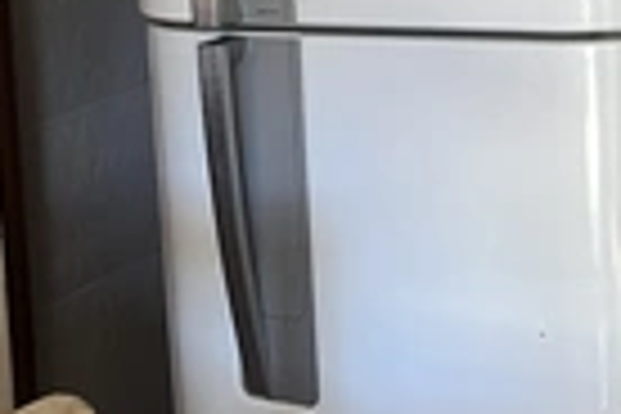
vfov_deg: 15.7
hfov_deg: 23.6
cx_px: 216
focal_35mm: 86
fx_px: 1483
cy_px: 27
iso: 125
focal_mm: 5.1
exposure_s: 1/50
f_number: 1.6
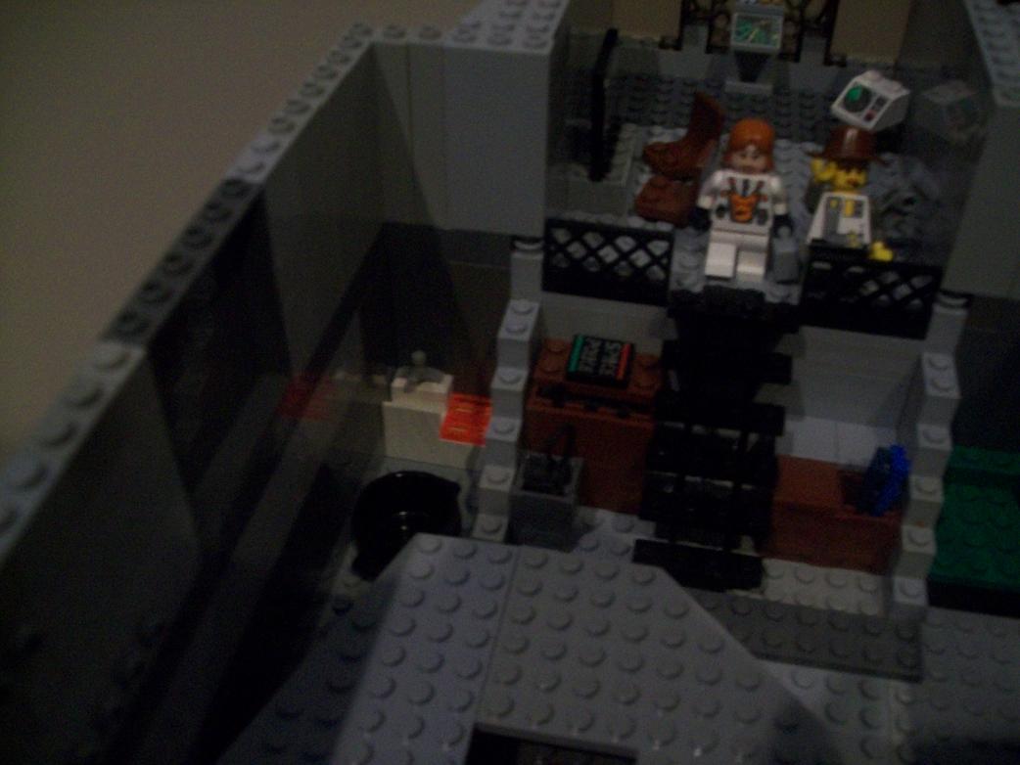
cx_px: 510
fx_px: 1061
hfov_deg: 51.3
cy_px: 382
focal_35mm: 36
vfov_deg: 39.7
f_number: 2.7
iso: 200
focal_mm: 6
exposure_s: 1/8
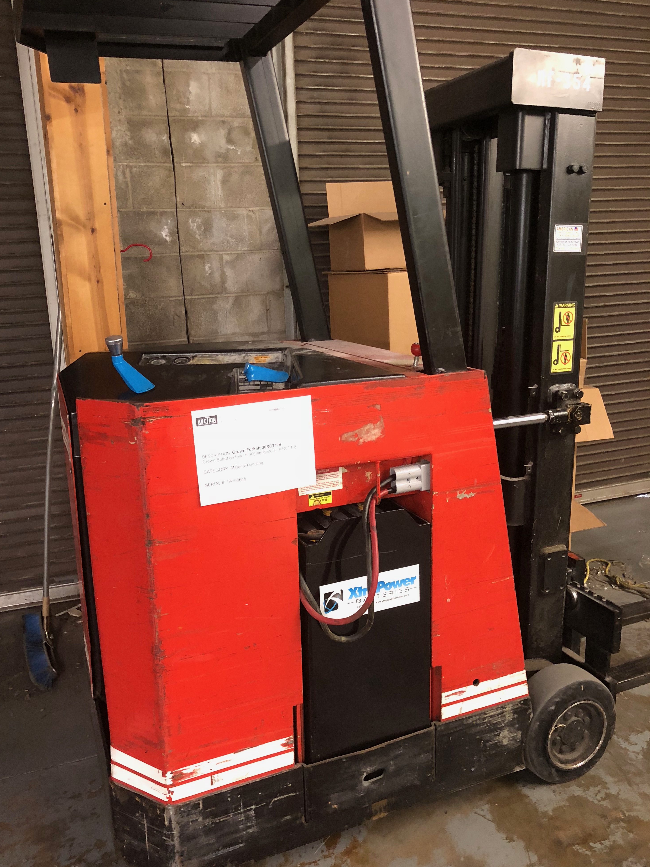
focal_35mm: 29
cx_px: 314
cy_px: 425
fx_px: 726
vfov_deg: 61.7
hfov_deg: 48.2
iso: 100
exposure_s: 1/6
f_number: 1.8
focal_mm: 4
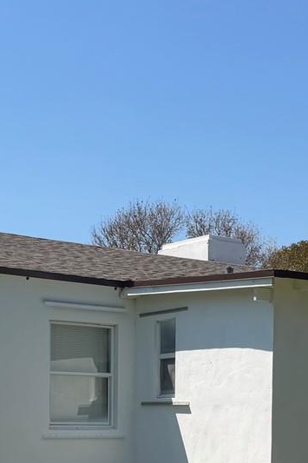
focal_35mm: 75
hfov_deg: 18.1
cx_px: 206
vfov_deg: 26.0
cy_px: 432
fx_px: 963
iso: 80
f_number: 1.78
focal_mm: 6.76
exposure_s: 1/5319
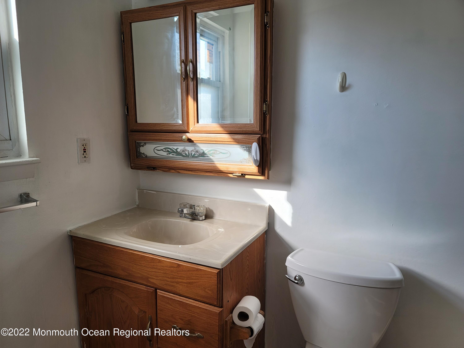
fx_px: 335
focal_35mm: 25
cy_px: 174
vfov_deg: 54.9
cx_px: 232
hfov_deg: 69.4
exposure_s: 1/120
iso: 20
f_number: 1.8
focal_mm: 7
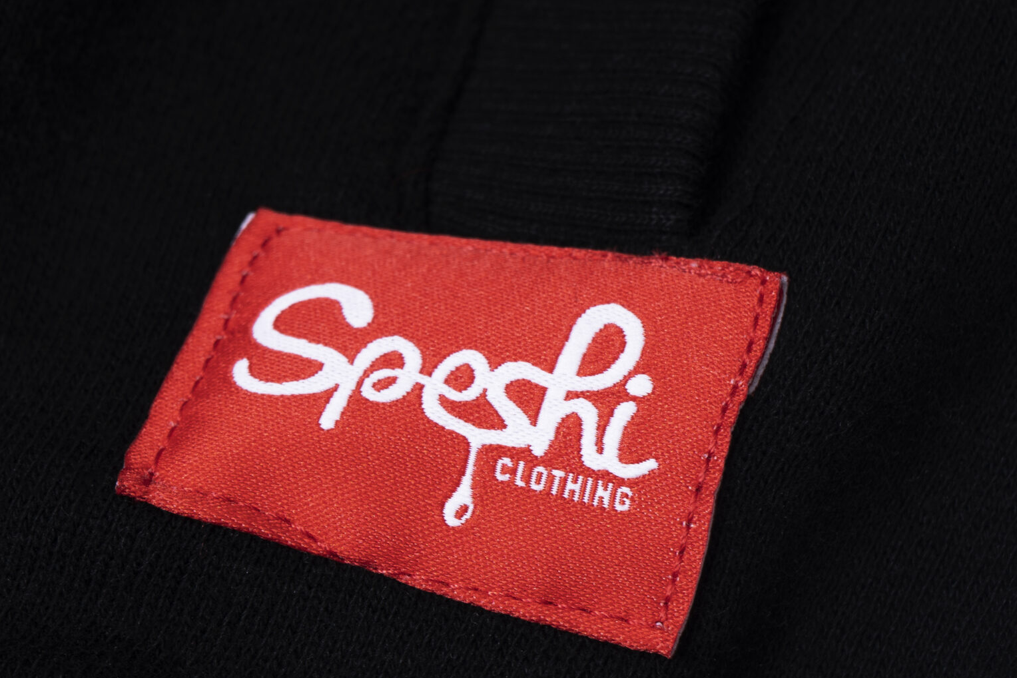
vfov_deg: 7.8
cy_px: 472
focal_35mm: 176
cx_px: 415
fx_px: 4972
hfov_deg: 11.7
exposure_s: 1/160
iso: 50
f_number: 9
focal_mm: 70
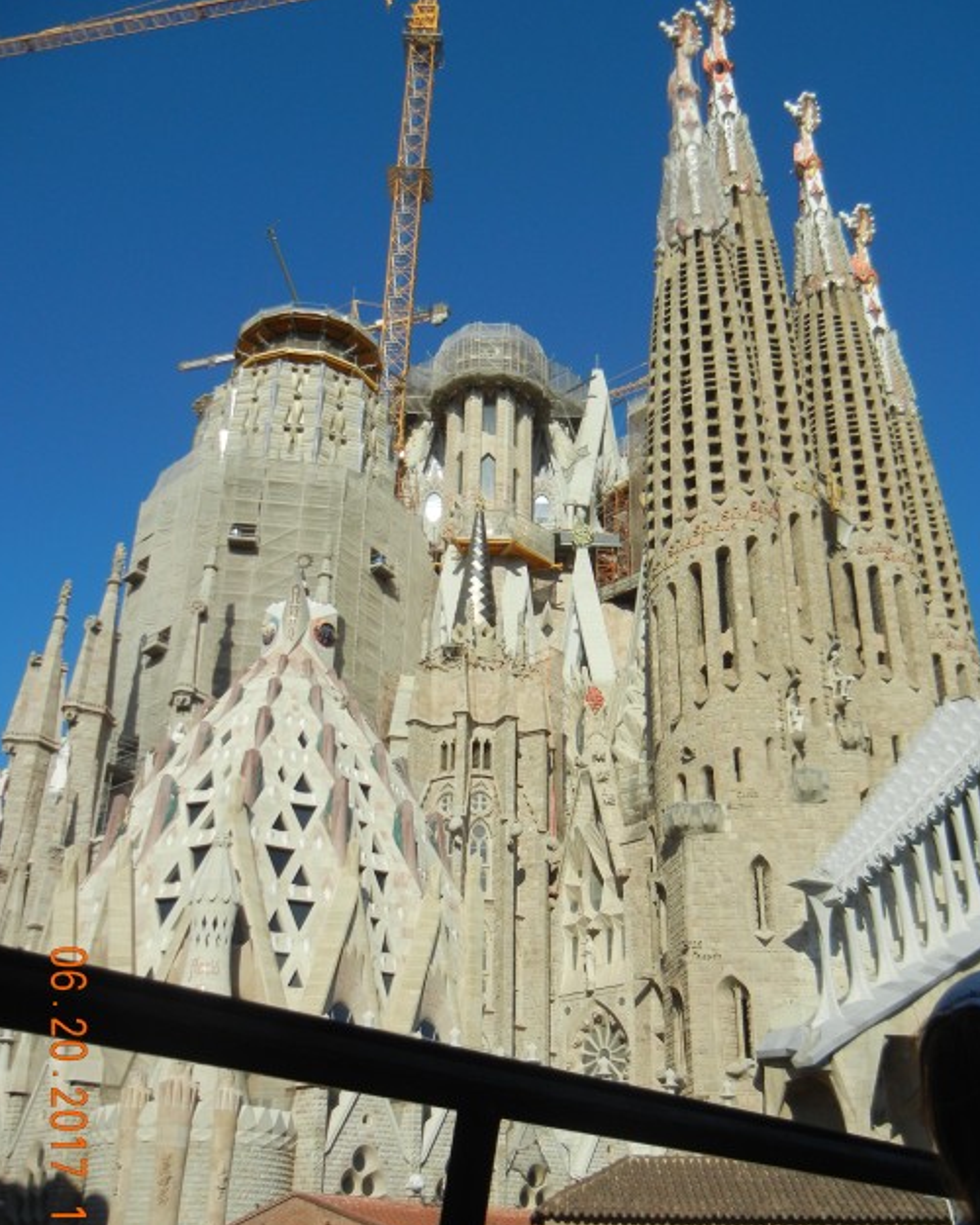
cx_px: 515
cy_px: 657
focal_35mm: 36
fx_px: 1305
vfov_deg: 50.2
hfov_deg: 41.1
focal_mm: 5.4
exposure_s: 1/585
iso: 160
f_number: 7
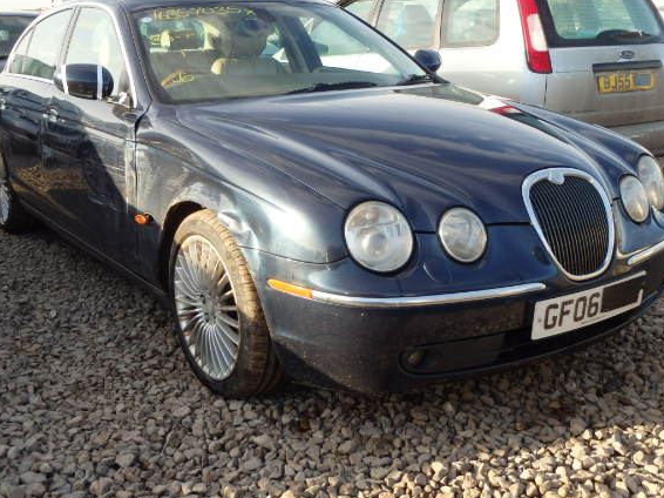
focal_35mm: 43
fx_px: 824
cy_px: 242
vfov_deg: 33.6
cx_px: 313
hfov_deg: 43.8
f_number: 4.6
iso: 125
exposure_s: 1/160
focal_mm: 6.8
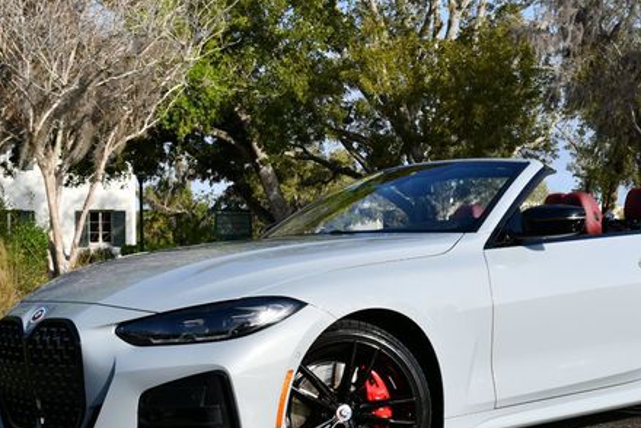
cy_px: 234
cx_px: 398
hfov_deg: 31.3
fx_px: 1140
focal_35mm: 64
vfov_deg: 21.3
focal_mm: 22
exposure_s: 1/250
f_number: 8
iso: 110
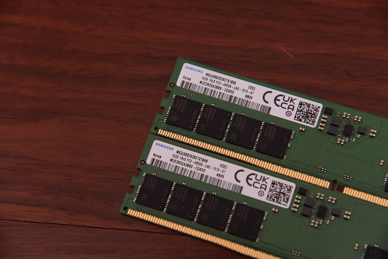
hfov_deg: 17.1
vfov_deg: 11.4
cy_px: 130
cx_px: 194
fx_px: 1293
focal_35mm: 120
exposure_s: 1/60
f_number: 5.6
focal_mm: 120
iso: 1600
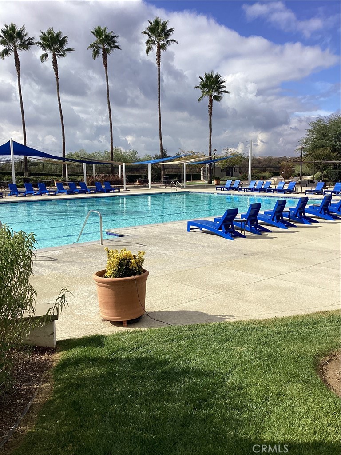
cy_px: 228
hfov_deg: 45.4
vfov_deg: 58.4
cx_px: 170
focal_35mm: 31
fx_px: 407
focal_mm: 3.3
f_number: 2.4
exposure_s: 1/2146
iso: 25
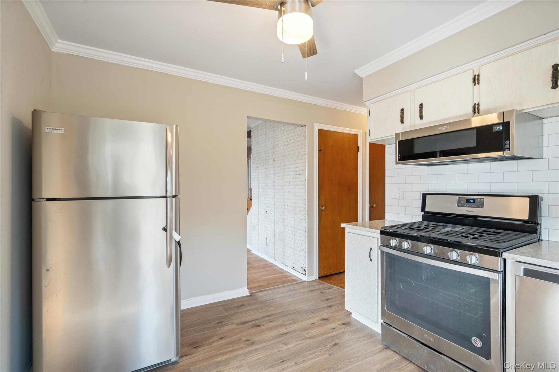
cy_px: 186
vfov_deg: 73.7
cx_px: 280
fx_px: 248
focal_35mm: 16
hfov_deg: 96.7
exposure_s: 1/10
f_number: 6.3
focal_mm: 16
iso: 400
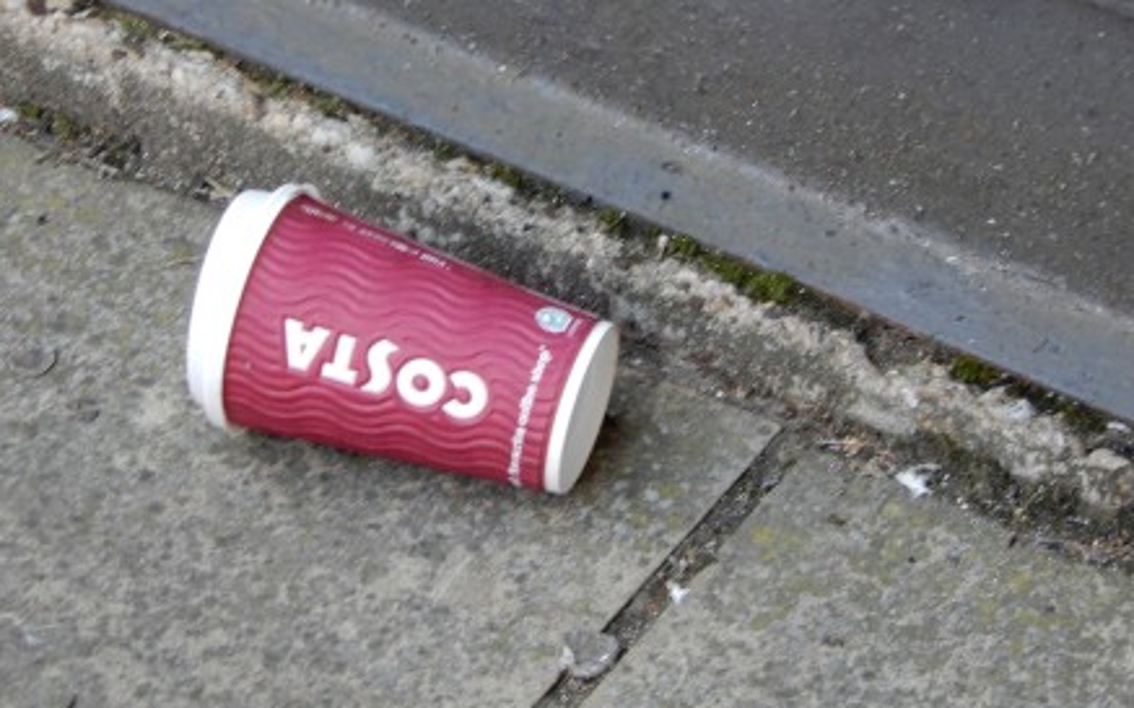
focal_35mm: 144
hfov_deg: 14.5
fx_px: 4450
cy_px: 283
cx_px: 566
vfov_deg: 9.1
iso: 400
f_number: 5
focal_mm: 24.1
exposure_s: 1/15
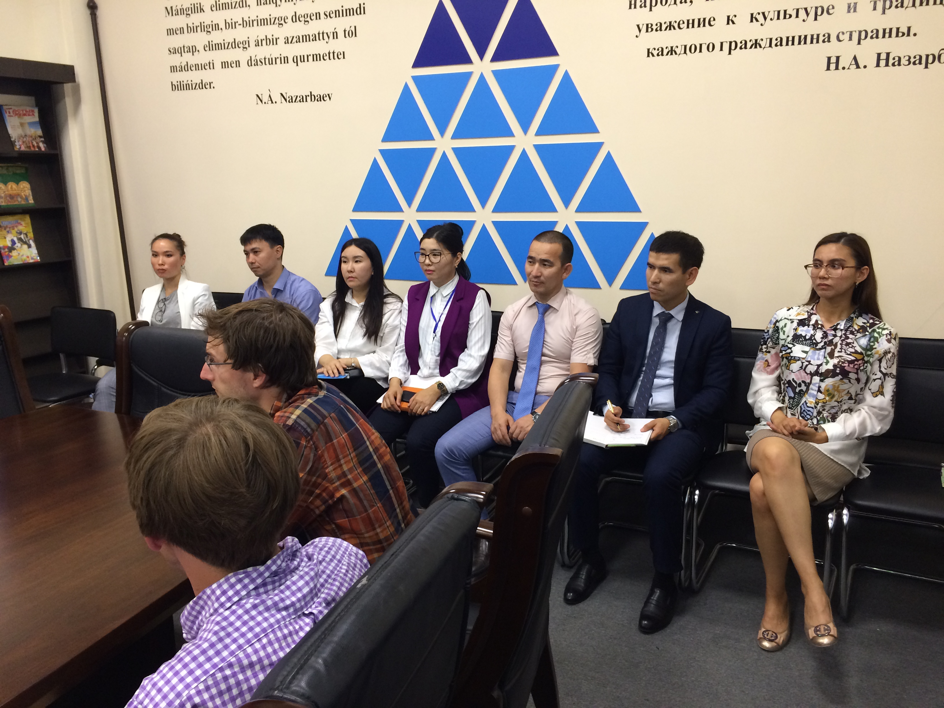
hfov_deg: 61.7
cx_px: 472
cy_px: 354
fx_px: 791
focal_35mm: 29
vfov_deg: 48.2
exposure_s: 1/33
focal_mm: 4.15
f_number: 2.2
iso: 160
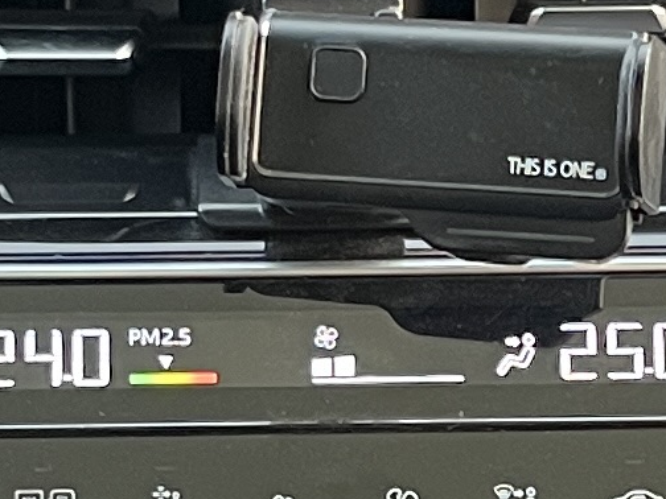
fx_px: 4002
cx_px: 334
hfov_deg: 9.5
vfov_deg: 7.1
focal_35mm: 208
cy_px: 358
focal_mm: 5.7
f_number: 1.5
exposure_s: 1/60
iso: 160
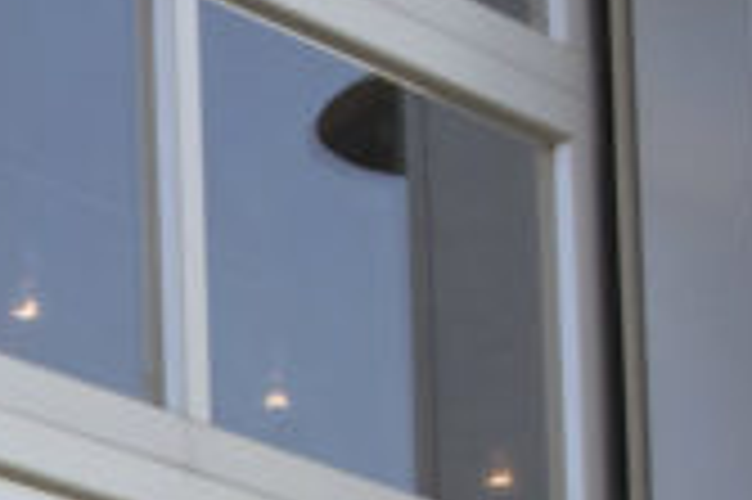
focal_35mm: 307
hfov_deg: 6.2
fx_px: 6406
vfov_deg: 4.4
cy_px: 1216
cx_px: -1540
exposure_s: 1/800
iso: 800
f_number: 8
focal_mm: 50
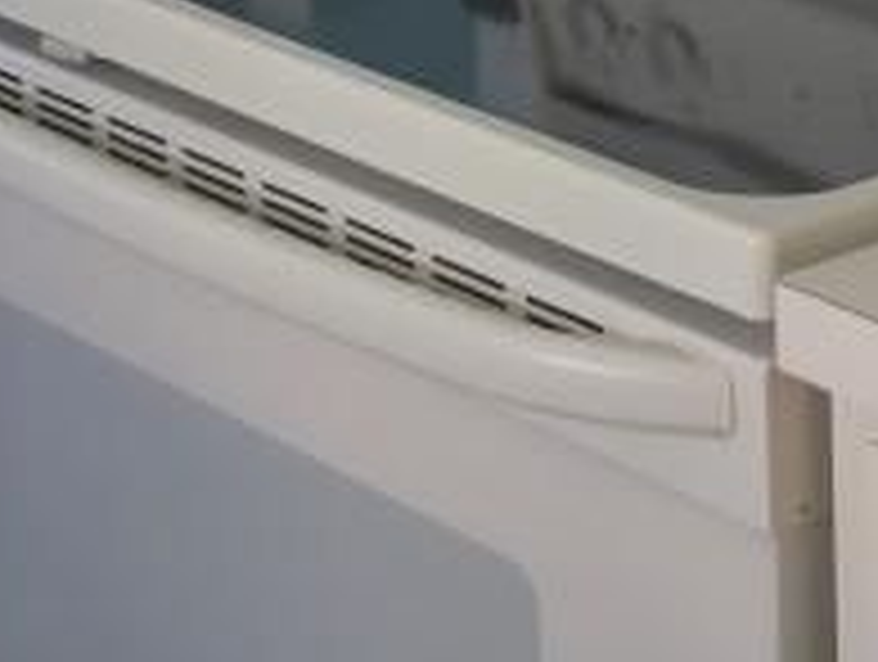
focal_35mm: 152
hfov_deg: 12.8
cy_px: -662
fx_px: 3862
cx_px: -45
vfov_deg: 9.2
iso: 32
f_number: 2.2
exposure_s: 1/40
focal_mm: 4.15
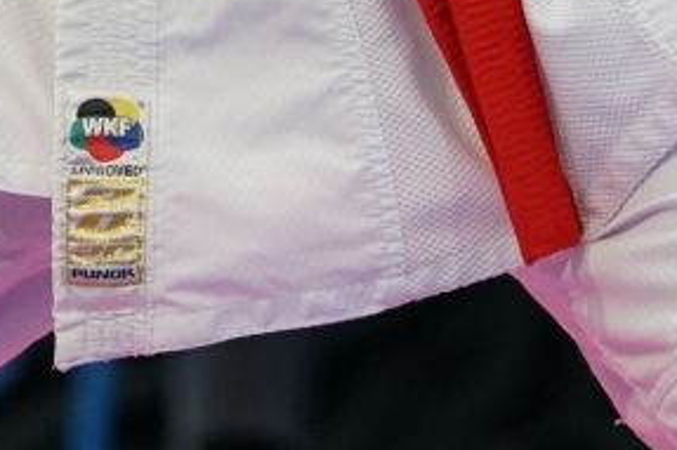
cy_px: -657
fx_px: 20185
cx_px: 1069
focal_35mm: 1074
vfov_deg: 1.3
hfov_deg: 1.9
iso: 1600
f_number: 2.8
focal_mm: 171
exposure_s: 1/1000
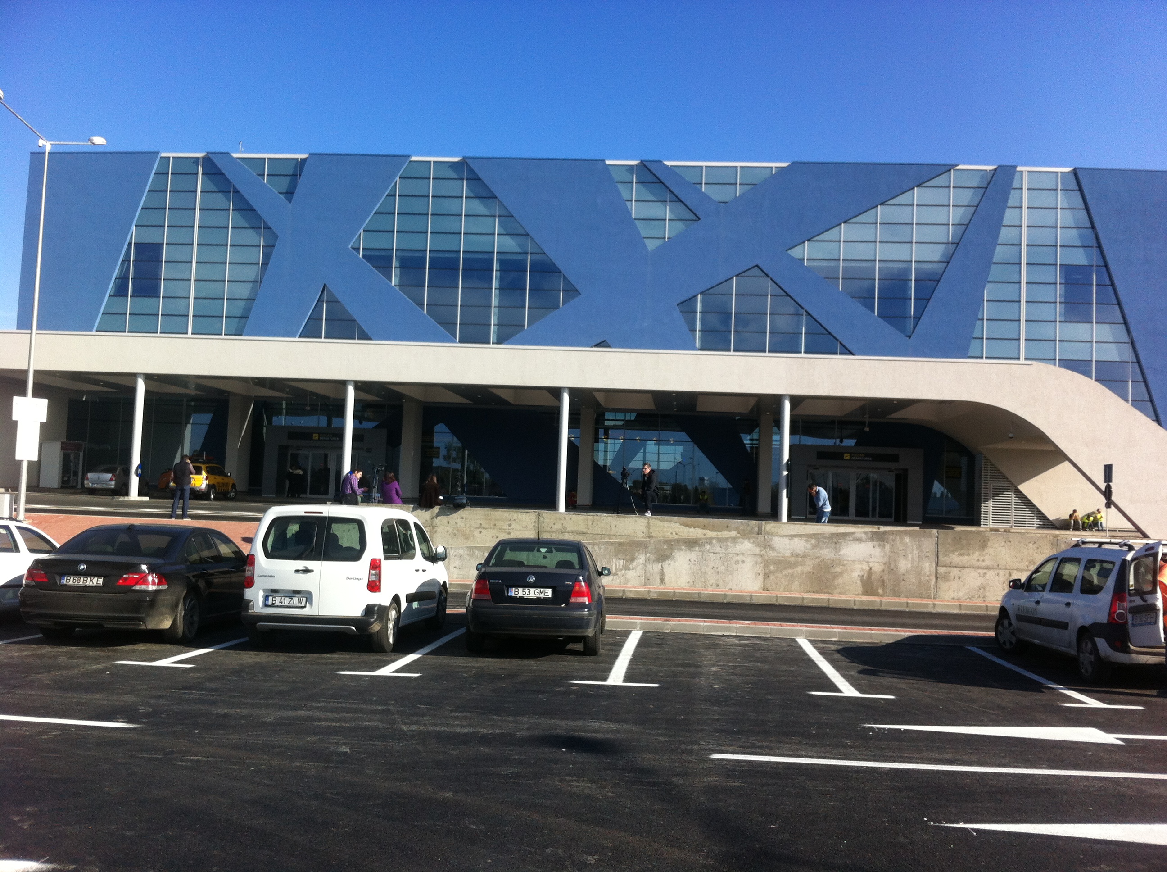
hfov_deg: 52.7
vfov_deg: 40.6
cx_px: 584
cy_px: 436
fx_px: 1178
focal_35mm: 35
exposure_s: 1/1077
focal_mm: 3.85
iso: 80
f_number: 2.8
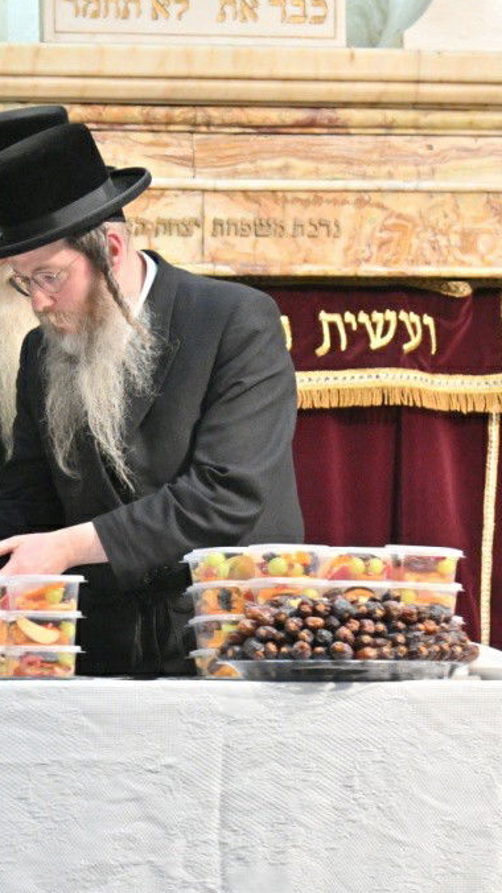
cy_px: 446
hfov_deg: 8.7
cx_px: 38
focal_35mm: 138
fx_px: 3267
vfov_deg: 15.6
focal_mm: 58
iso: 2000
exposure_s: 1/250
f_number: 4
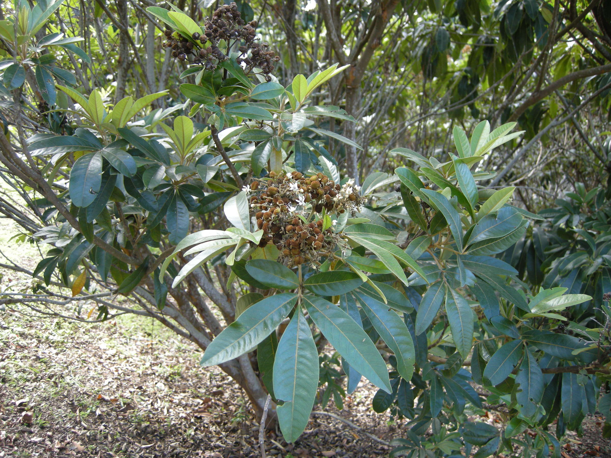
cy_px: 229
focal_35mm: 35
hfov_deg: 52.6
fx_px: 618
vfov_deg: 40.7
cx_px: 306
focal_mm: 7.5
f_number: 2.7
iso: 108
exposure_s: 1/55
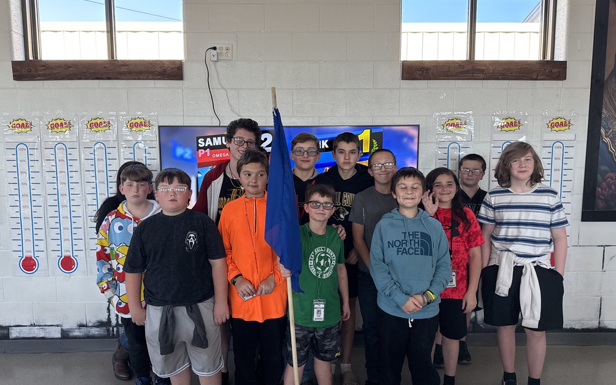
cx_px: 310
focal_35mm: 26
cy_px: 197
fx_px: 436
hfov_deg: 70.4
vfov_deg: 47.6
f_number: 1.78
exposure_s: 1/121
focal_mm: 6.76
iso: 160
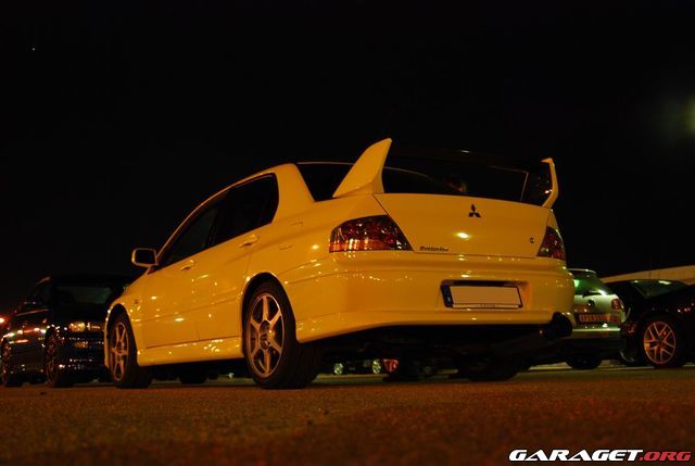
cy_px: 233
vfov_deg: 28.2
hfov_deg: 41.1
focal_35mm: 48
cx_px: 348
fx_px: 928
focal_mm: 32
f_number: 4.5
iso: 400
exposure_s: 2.2
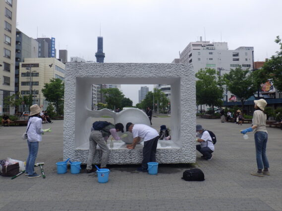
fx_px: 228
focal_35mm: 28
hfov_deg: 63.4
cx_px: 141
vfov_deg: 49.8
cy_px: 106
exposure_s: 1/320
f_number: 4.2
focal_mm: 5
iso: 125
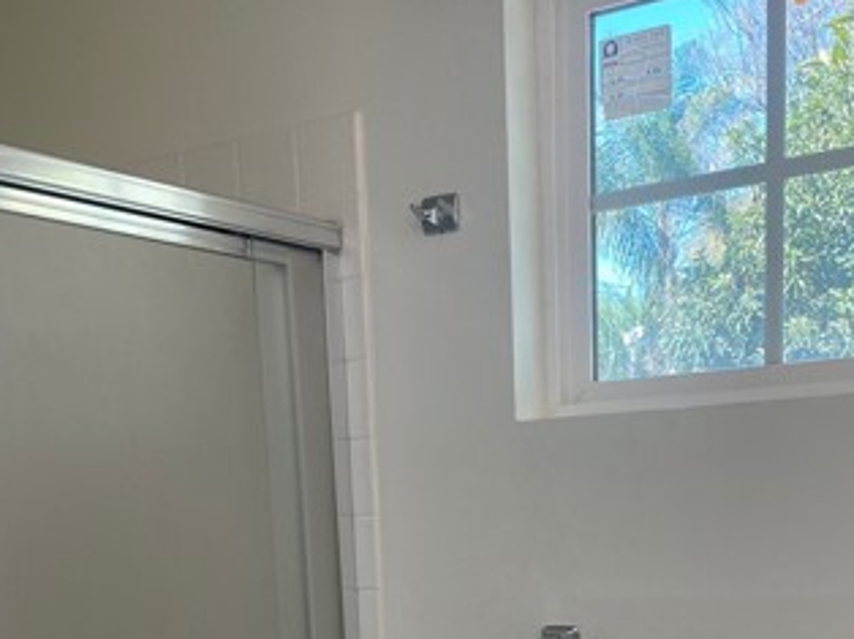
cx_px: 446
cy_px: 772
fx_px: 1307
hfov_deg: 36.2
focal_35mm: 53
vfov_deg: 24.8
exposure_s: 1/120
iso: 40
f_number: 1.6
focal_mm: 4.2
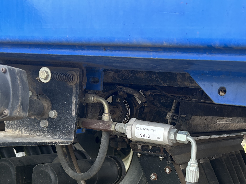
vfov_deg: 24.7
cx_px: 189
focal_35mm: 56
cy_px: 190
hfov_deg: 33.5
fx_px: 398
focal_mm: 5.7
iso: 50
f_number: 1.5
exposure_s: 1/414
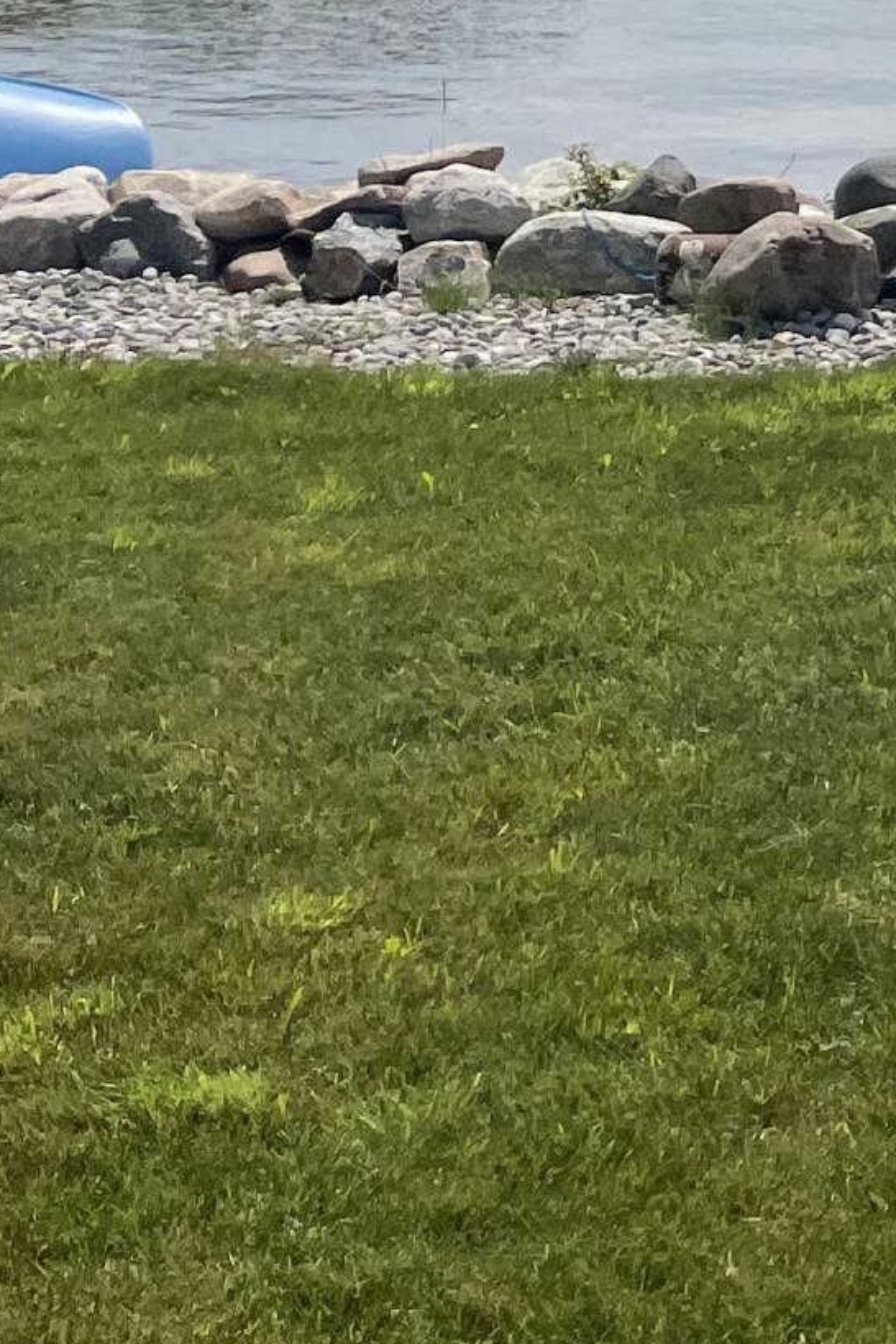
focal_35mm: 99
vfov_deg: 19.7
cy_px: -121
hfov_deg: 11.4
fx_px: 3696
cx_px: 2189
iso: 32
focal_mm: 4.2
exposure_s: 1/8403
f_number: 1.6
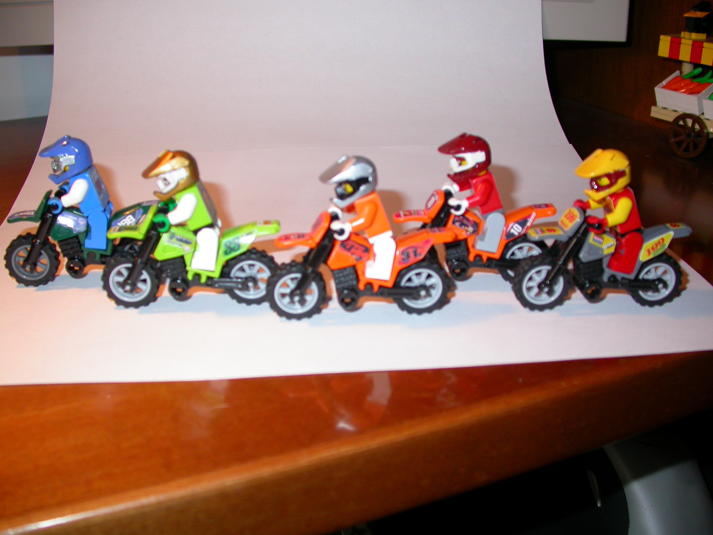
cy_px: 268
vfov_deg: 37.7
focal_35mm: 38
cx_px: 356
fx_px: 783
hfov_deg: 49.0
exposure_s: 1/30
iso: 100
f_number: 2.6
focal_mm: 7.85
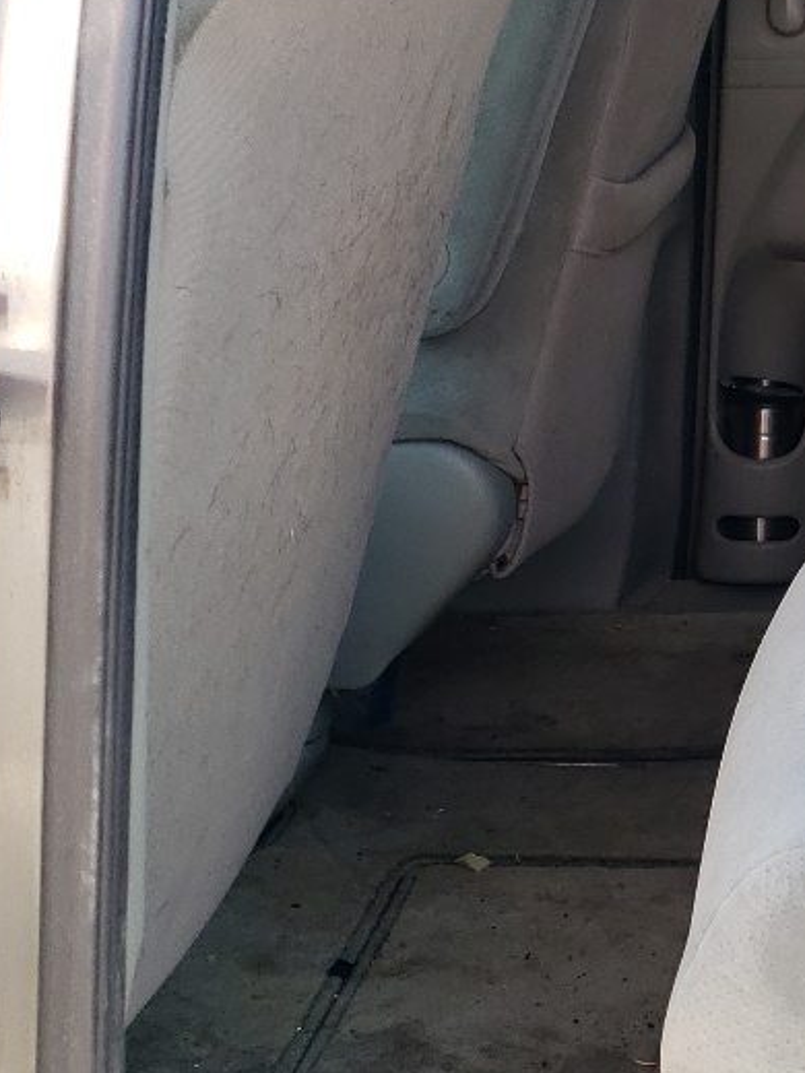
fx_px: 2481
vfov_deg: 24.2
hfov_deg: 16.8
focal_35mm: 80
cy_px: 318
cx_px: 1199
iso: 50
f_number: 1.5
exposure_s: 1/182
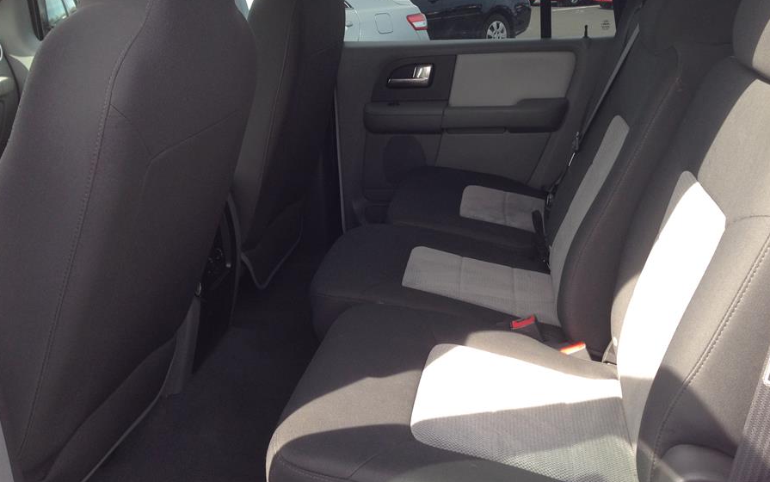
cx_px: 421
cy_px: 201
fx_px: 840
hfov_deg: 49.2
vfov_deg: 32.0
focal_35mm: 40
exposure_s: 1/196
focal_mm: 4.13
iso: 50
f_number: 2.4
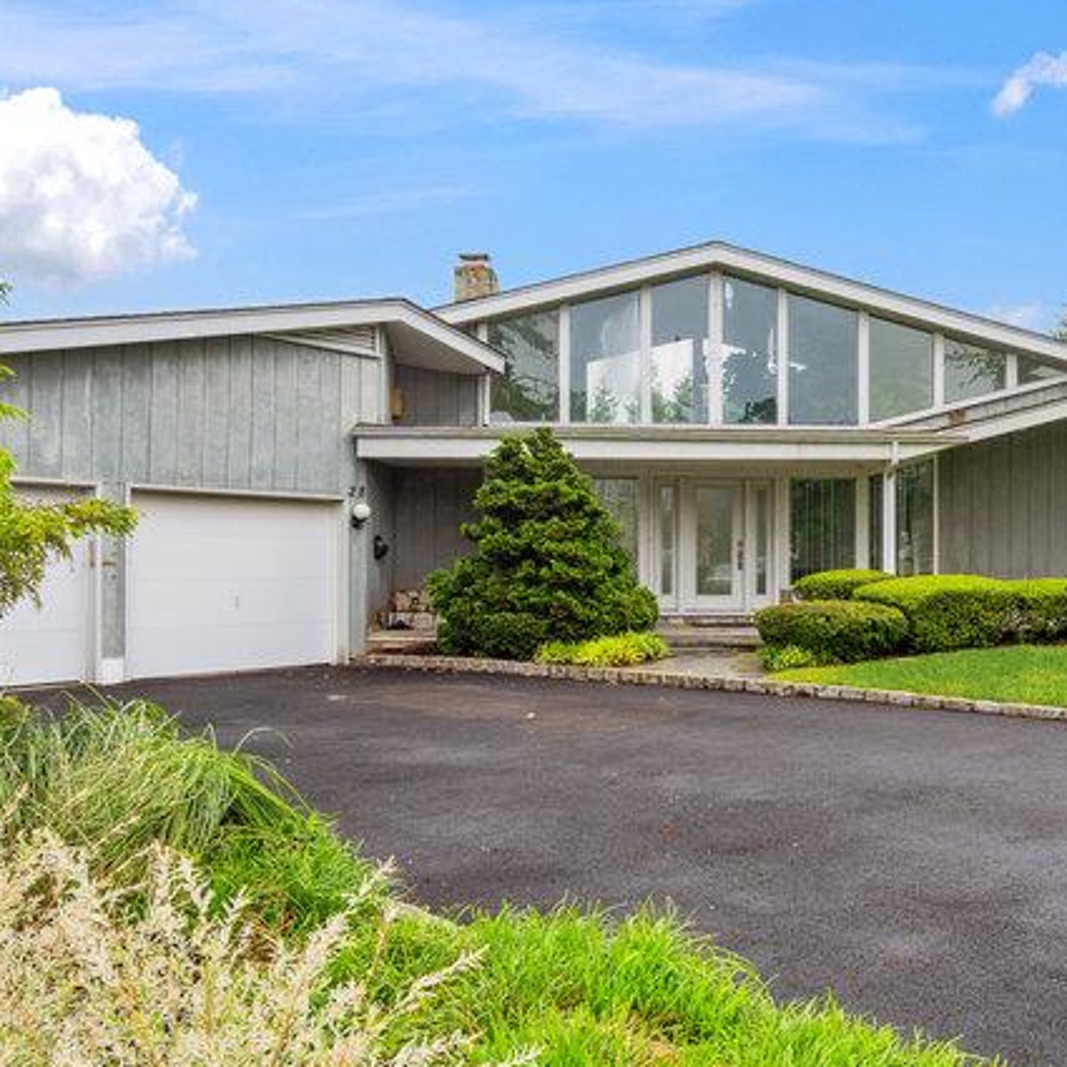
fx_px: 1116
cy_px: 523
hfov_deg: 49.8
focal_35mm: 32
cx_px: 751
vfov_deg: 51.1
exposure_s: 1/200
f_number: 5
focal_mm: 16
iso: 250
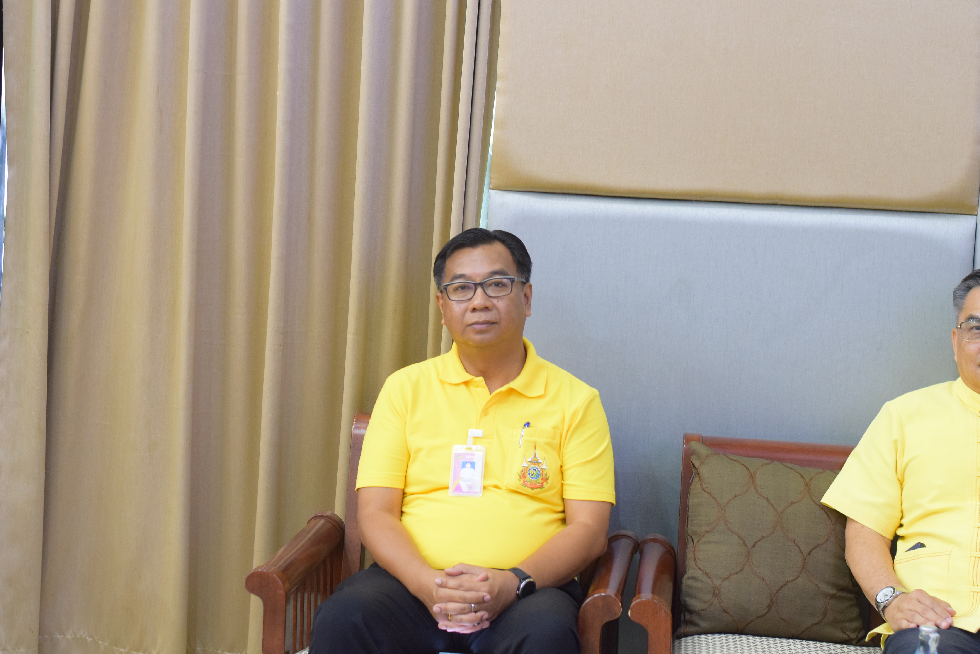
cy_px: 327
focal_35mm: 75
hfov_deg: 27.0
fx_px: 2042
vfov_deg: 18.2
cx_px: 490
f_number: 3.2
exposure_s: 1/30
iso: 2000
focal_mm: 50
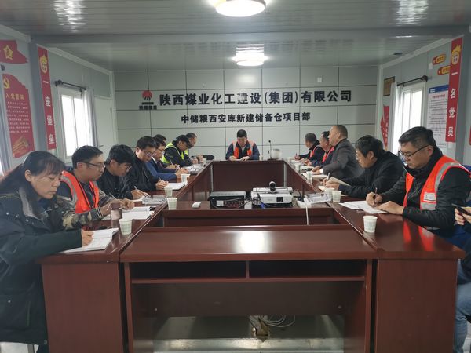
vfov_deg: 51.4
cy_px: 176
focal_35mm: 27
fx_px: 367
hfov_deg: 65.3
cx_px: 236
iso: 320
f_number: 1.8
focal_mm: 5.58
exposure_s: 1/50
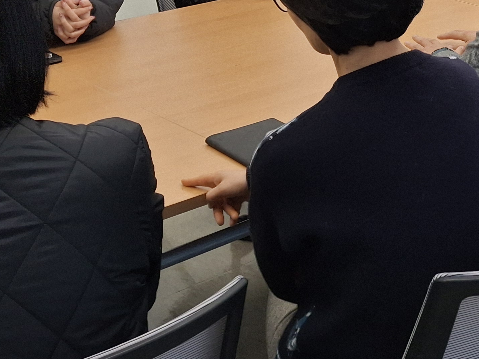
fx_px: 982
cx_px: 393
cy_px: -103
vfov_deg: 19.2
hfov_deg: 26.8
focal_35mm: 71
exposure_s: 1/120
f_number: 1.8
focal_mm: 4.69
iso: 40
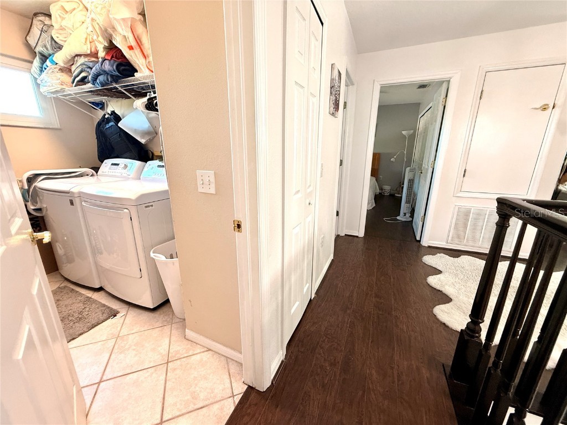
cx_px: 284
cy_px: 212
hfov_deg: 102.1
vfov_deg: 85.7
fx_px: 229
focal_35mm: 14
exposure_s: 1/60
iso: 200
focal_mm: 2.22
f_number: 2.2
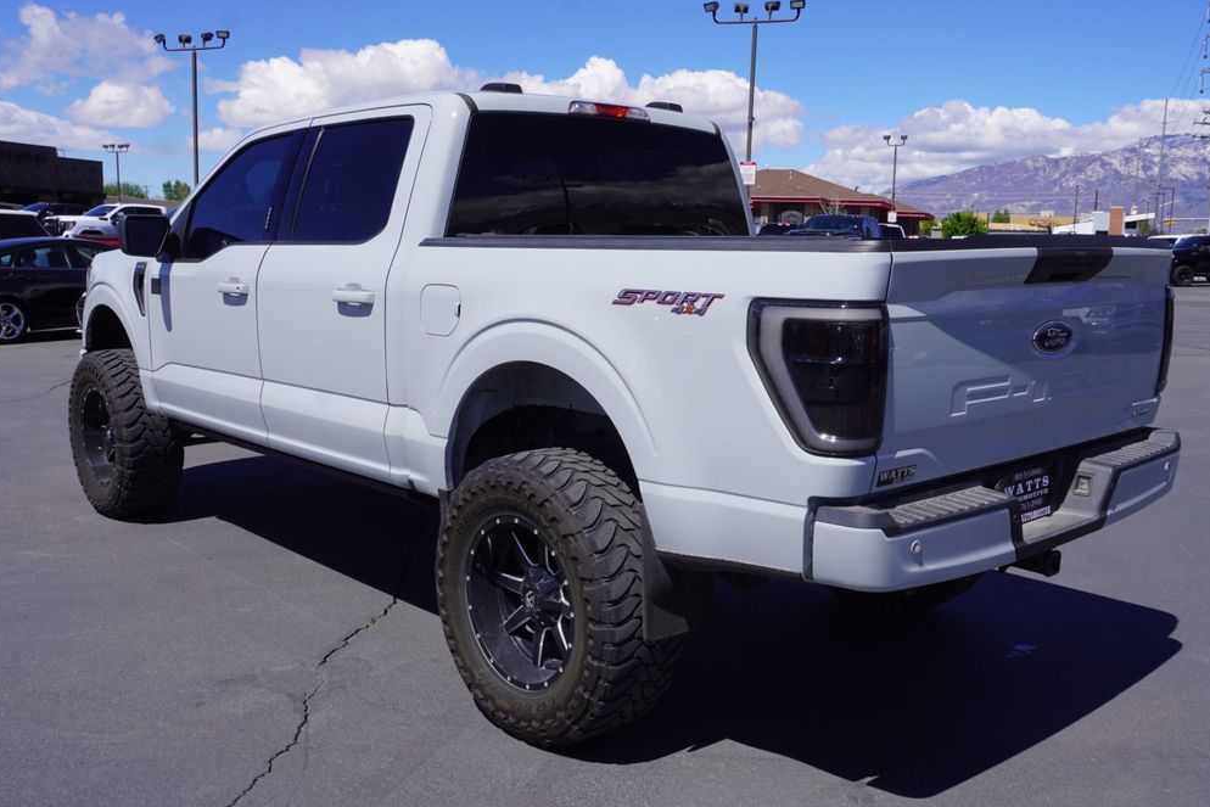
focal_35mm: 34
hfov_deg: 55.8
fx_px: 1143
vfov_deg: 38.9
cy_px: 415
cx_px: 615
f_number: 10
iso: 100
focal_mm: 22
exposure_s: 1/200
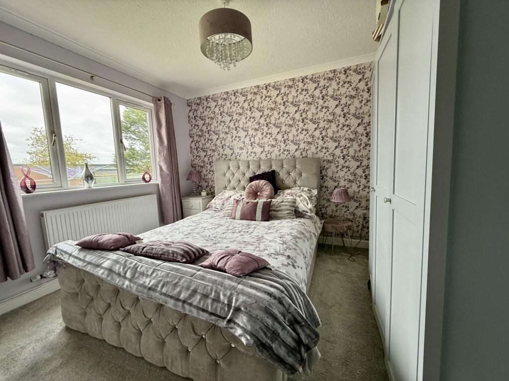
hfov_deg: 102.1
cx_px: 254
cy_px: 190
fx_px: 206
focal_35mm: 14
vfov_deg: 85.7
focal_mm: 2.22
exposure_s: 1/99
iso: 125
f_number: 2.2
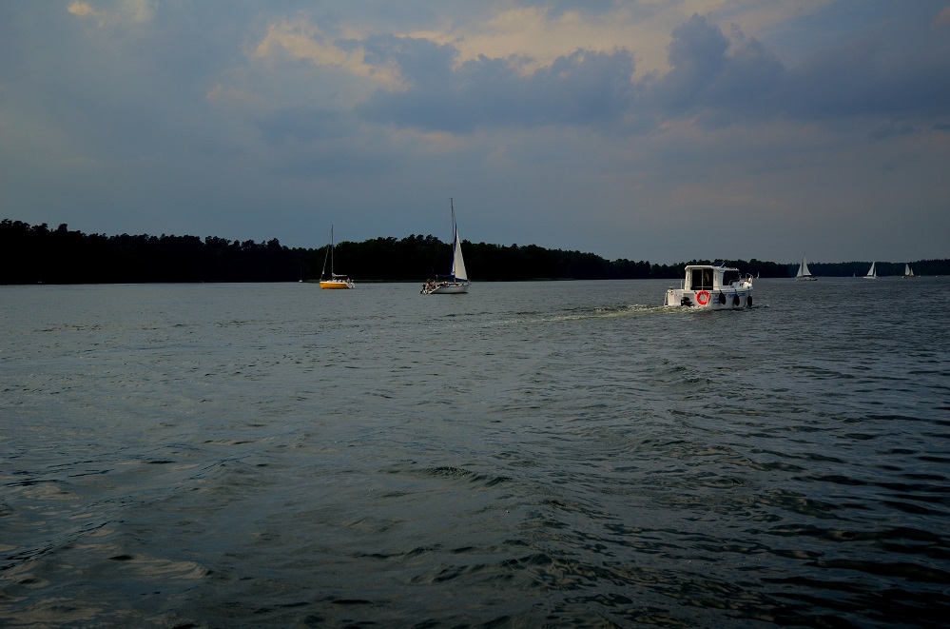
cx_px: 475
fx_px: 948
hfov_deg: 53.2
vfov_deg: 36.7
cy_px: 314
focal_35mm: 36
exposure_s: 1/2000
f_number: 4
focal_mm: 24
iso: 400
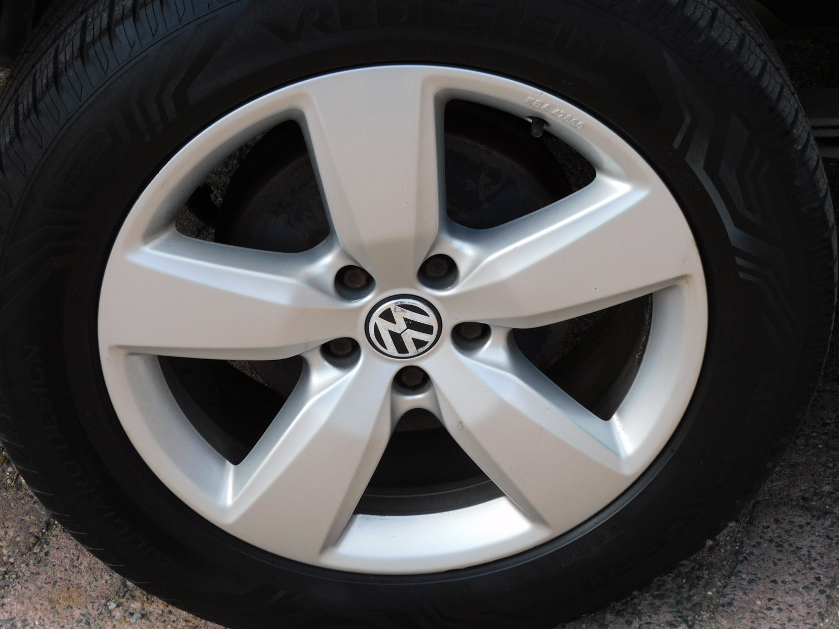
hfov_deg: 23.0
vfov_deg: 17.4
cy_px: 314
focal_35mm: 85
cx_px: 420
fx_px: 2060
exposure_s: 1/400
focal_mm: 15.2
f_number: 4.5
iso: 125
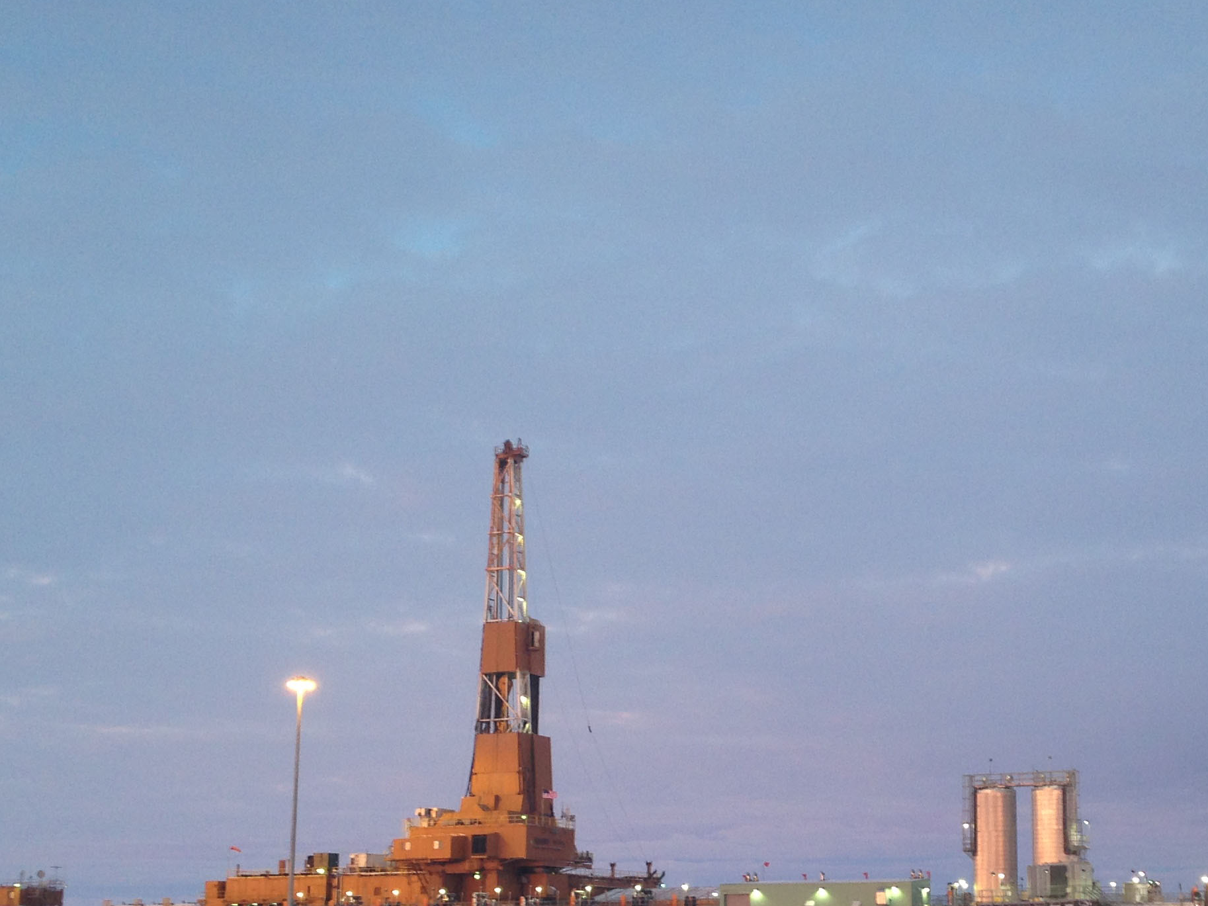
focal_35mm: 59
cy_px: 675
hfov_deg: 32.5
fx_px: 2059
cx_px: 793
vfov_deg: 24.5
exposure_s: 1/30
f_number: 2.4
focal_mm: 4.12
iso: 50
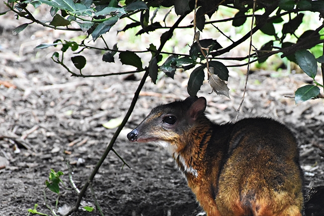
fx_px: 2970
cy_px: 161
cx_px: 239
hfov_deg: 6.2
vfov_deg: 4.2
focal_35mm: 330
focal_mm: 140
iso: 4500
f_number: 5.6
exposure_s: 1/125
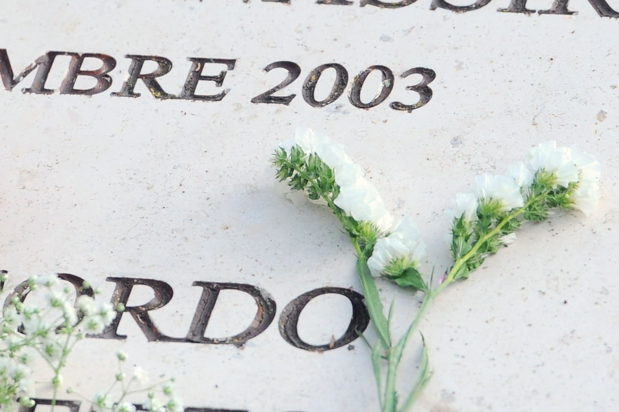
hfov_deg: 3.2
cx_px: 179
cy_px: -66
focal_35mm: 637
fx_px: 10951
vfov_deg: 2.2
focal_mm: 200
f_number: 5
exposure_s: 1/4000
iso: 1000
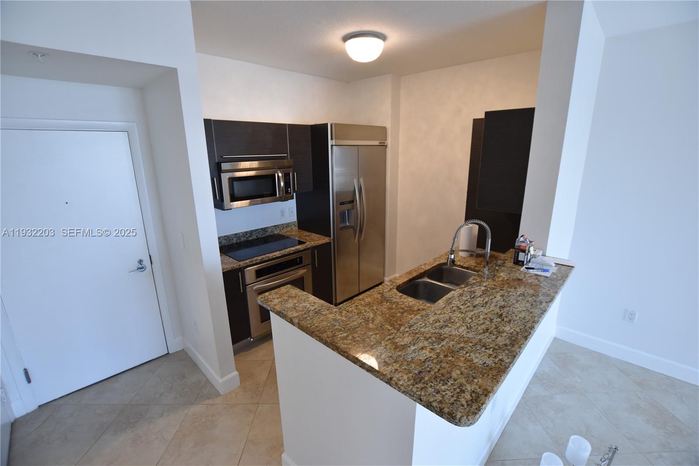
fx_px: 291
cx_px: 350
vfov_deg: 77.3
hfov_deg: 100.4
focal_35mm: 15
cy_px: 233
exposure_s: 1/60
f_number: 4
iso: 500
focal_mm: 10
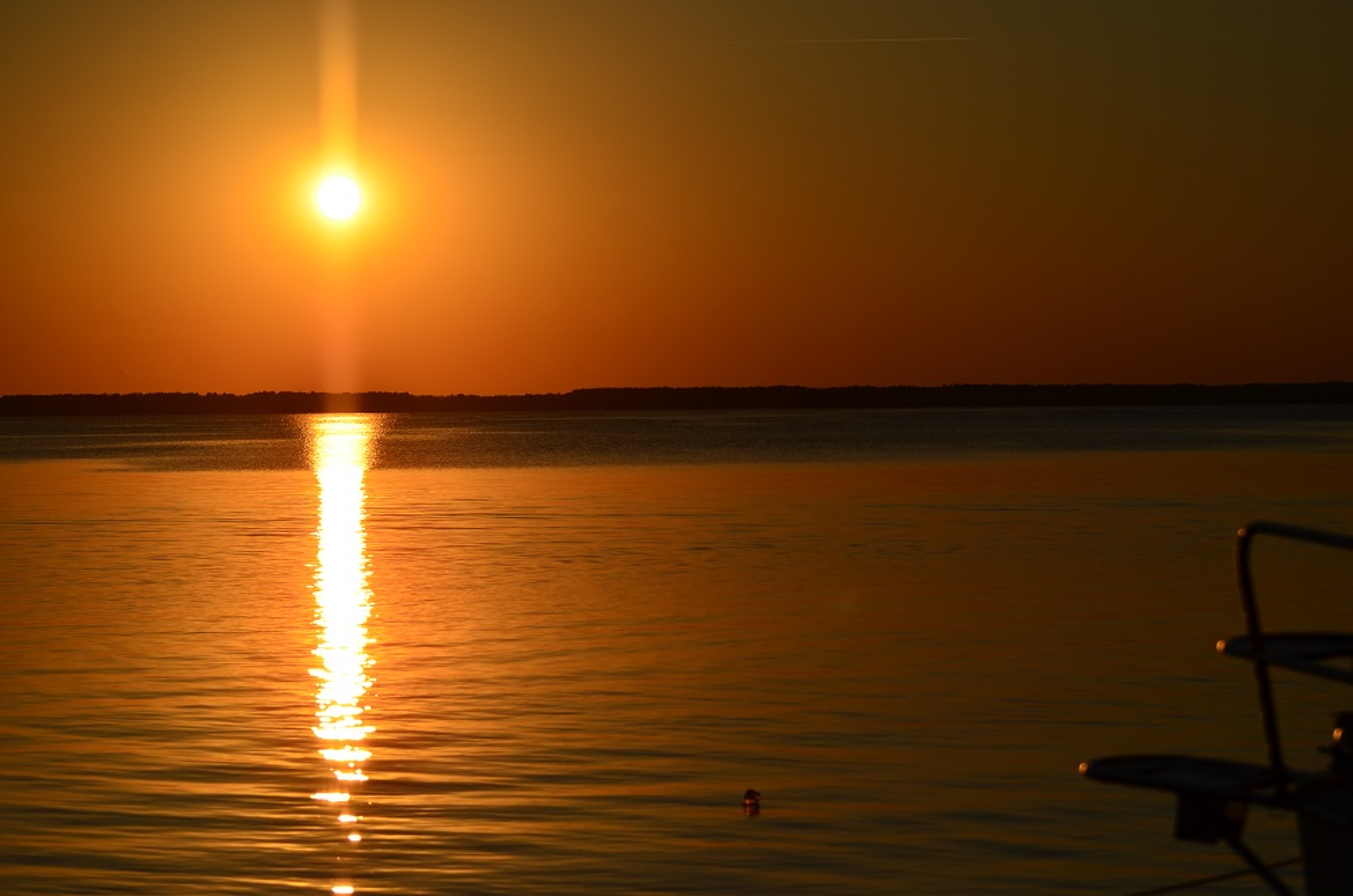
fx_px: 4219
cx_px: 676
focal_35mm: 112
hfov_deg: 18.2
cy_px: 448
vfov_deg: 12.1
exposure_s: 1/8000
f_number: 4.5
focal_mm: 75
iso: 100
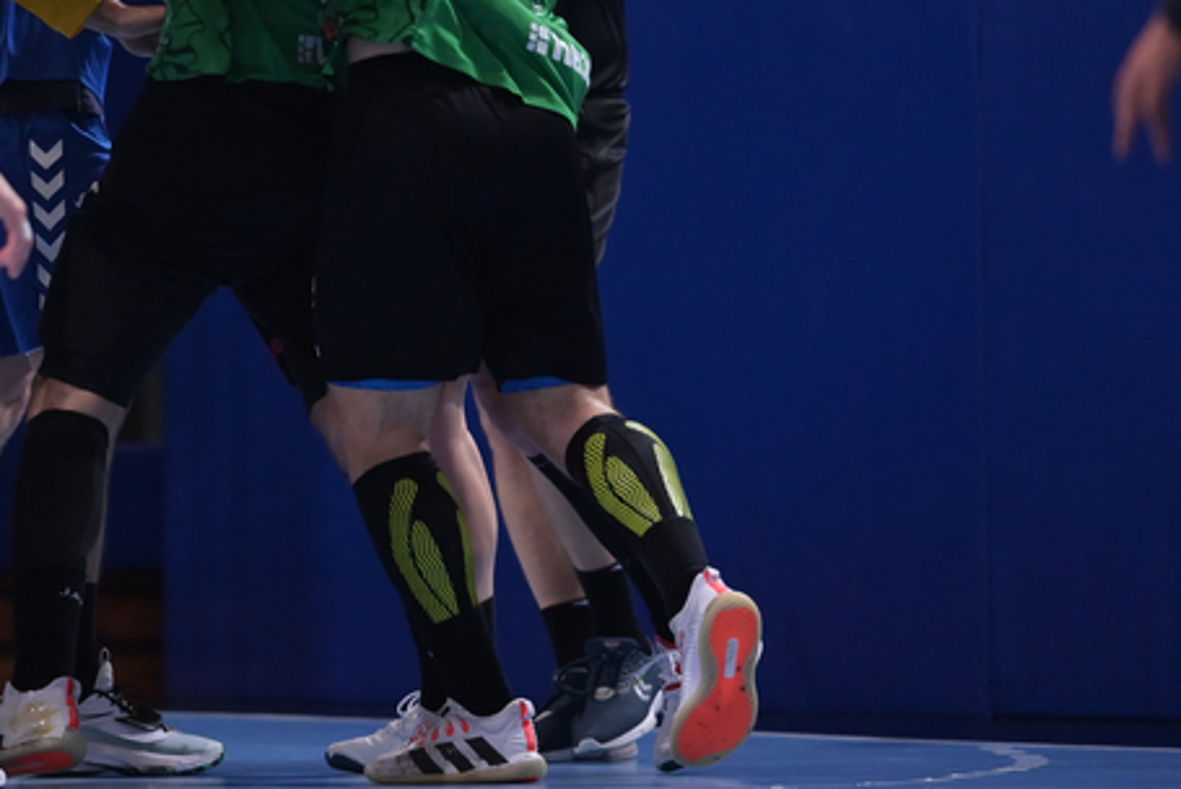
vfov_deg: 1.7
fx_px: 27114
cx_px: 106
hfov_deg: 2.5
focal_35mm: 826
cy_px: 43
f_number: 2.8
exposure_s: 1/2000
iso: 4000
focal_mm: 400
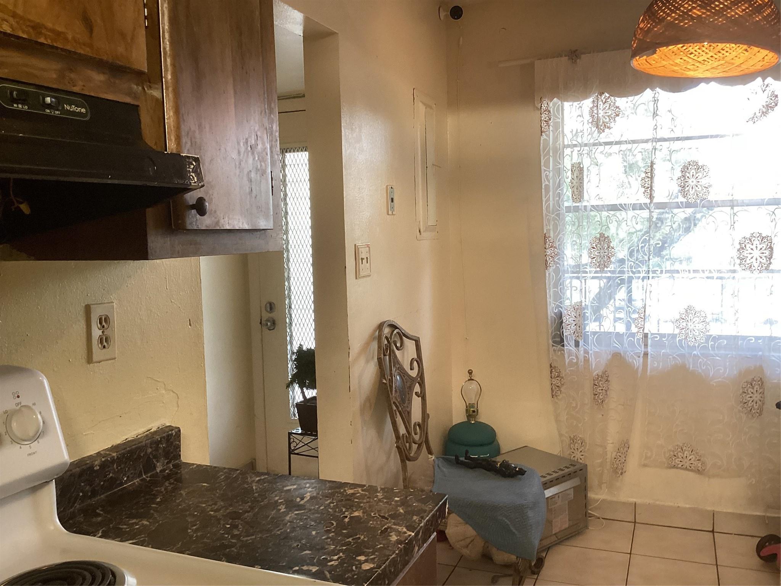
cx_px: 390
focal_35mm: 31
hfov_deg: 58.4
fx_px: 699
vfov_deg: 45.4
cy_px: 293
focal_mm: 3.3
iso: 125
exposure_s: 1/60
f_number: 2.4
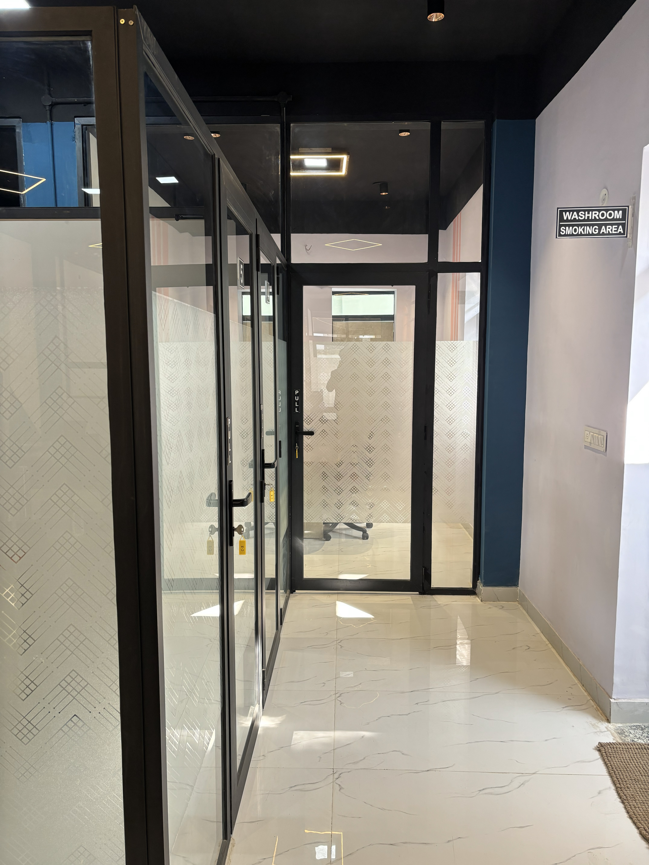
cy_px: 432
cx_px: 324
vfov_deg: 67.3
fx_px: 650
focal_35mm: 26
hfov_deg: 53.1
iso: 80
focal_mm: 5.96
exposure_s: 1/100
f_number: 1.6
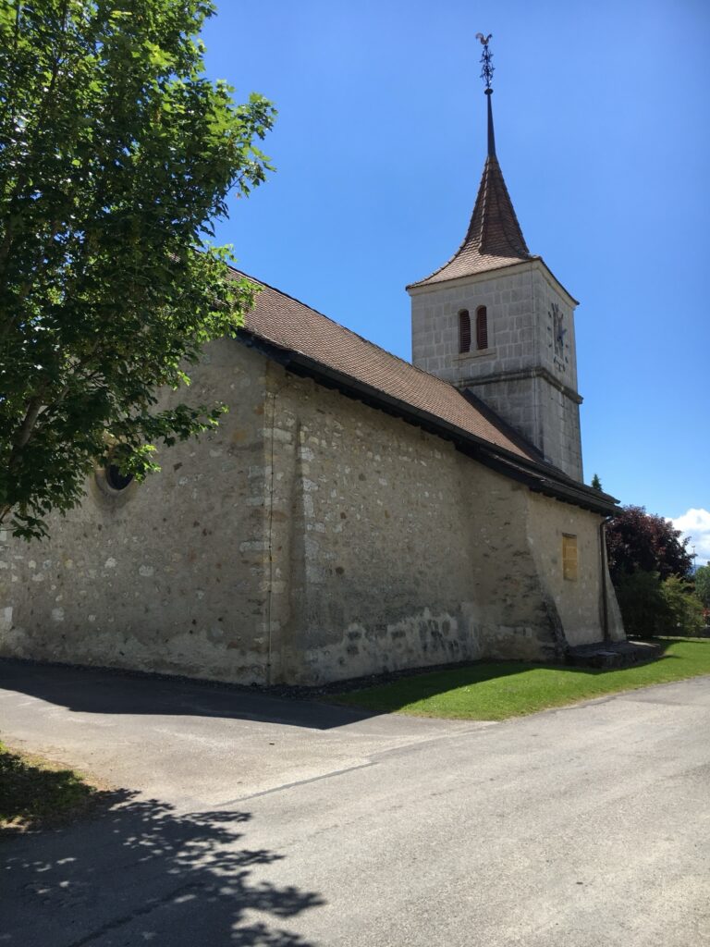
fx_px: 793
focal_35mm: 29
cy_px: 474
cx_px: 355
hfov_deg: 48.2
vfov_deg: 61.7
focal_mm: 4.15
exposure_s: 1/962
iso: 25
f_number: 2.2
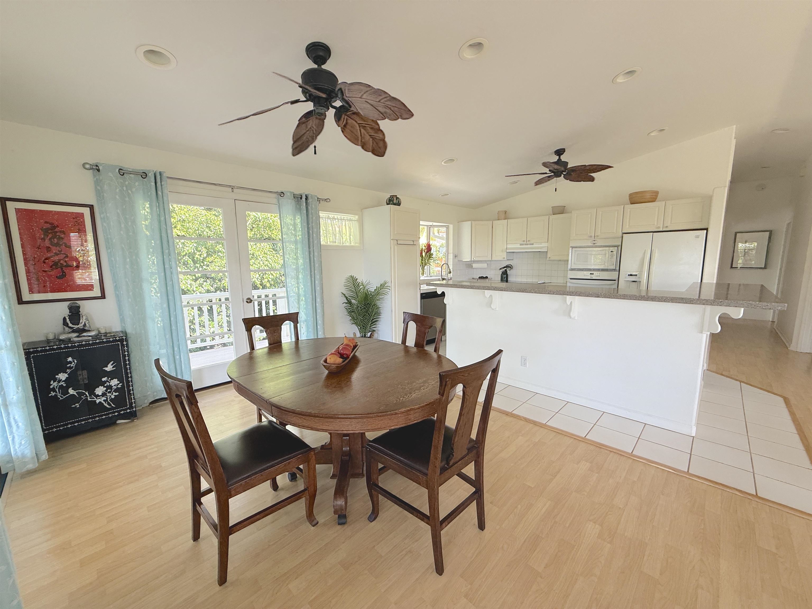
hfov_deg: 102.1
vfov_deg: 85.7
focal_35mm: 14
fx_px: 328
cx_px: 406
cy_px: 304
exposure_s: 1/99
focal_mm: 2.22
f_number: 2.2
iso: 64
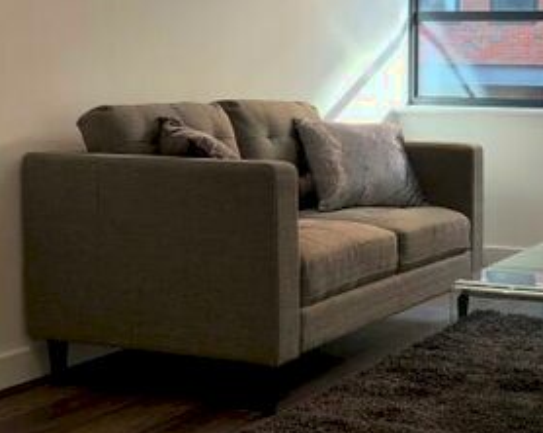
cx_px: 525
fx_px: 1028
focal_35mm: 64
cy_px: 149
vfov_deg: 23.7
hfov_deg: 28.1
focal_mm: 4.25
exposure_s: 1/101
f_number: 1.8
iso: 100
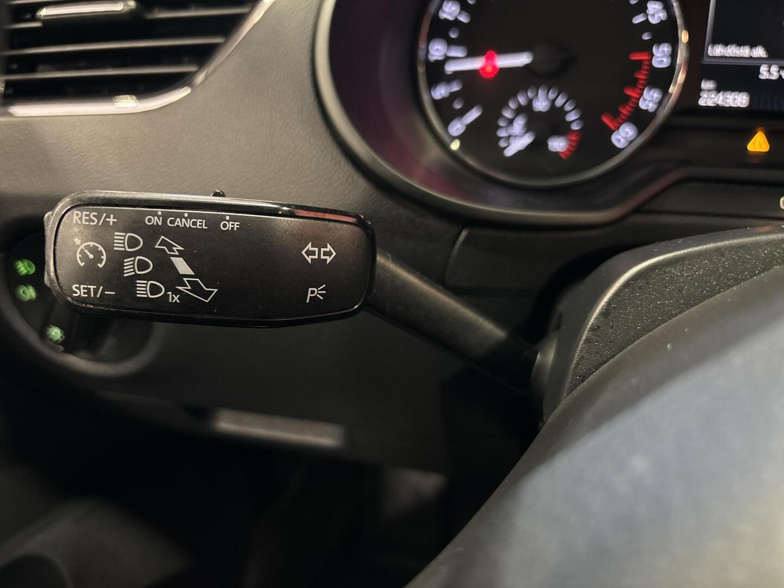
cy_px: 294
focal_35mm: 26
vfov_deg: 53.1
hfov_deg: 67.3
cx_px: 392
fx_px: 589
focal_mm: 5.96
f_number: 1.6
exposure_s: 1/27
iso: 640
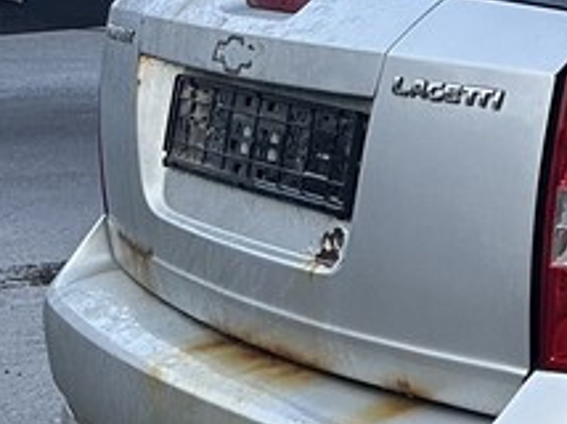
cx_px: 1031
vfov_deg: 12.8
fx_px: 1882
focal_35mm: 115
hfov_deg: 14.9
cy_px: 140
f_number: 1.78
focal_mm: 6.86
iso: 320
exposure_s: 1/60
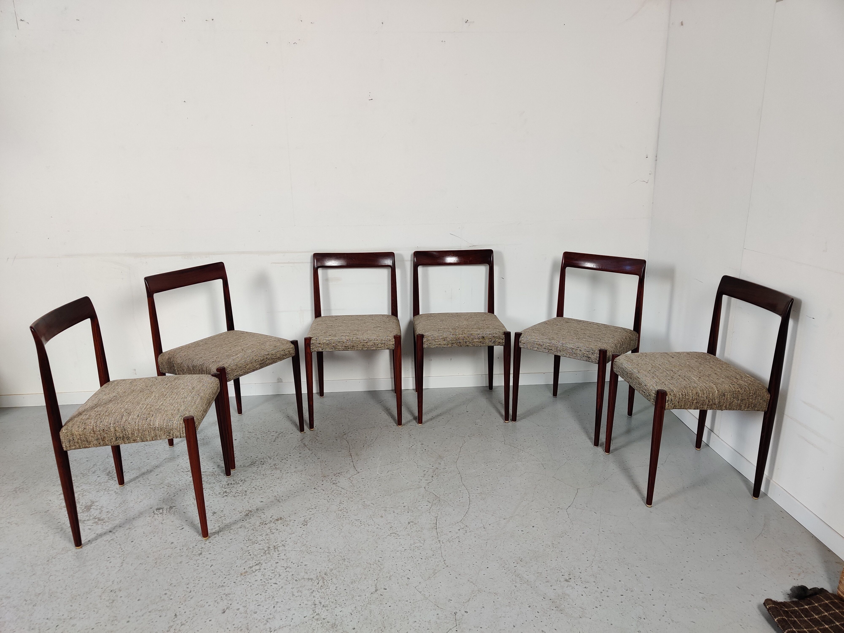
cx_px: 422
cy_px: 316
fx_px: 658
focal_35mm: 27
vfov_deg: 51.4
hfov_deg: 65.3
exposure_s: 1/100
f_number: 1.65
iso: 200
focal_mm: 4.75
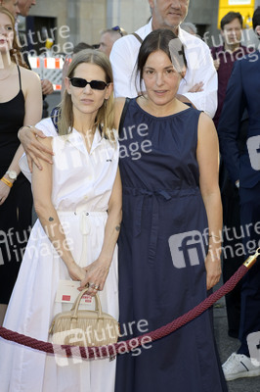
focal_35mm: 95
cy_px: 196
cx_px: 130
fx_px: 1031
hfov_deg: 14.4
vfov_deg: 21.5
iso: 640
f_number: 7.1
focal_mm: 95
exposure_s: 1/250
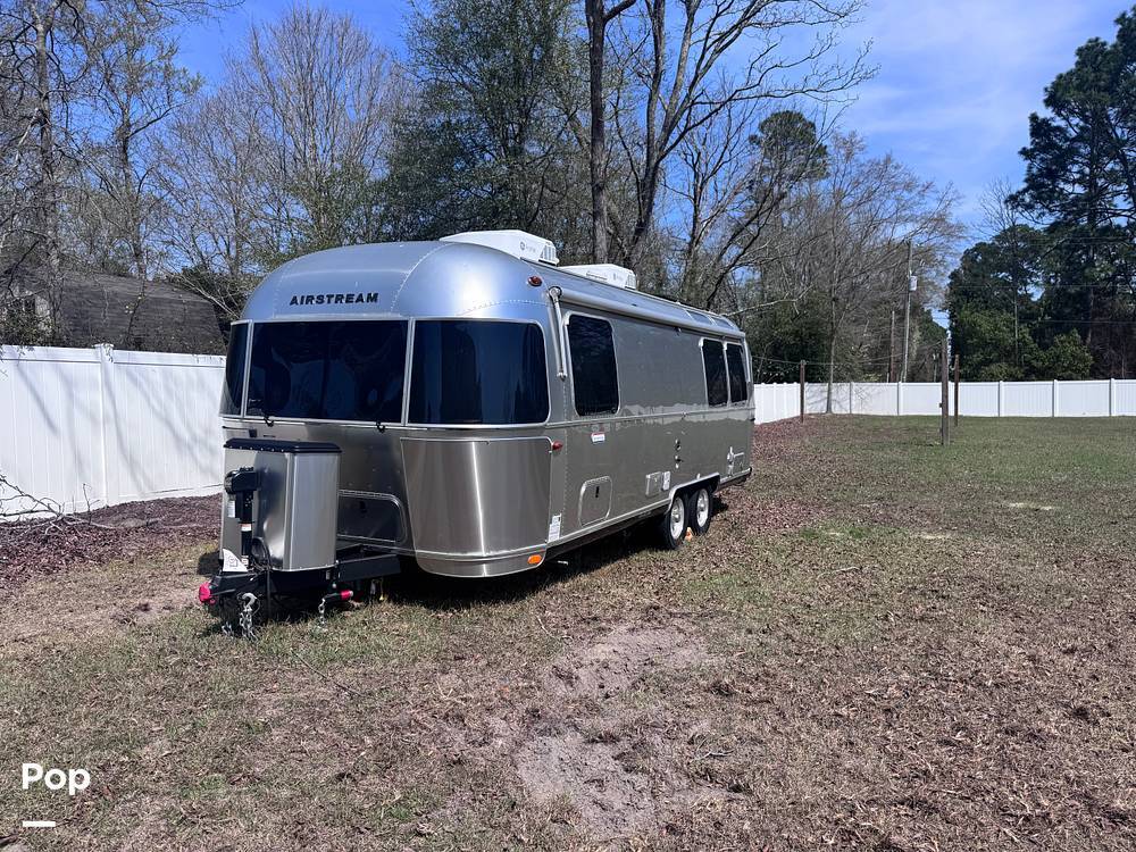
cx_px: 568
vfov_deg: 56.8
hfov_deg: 71.6
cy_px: 426
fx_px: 788
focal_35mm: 24
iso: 80
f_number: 1.78
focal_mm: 6.76
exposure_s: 1/4608
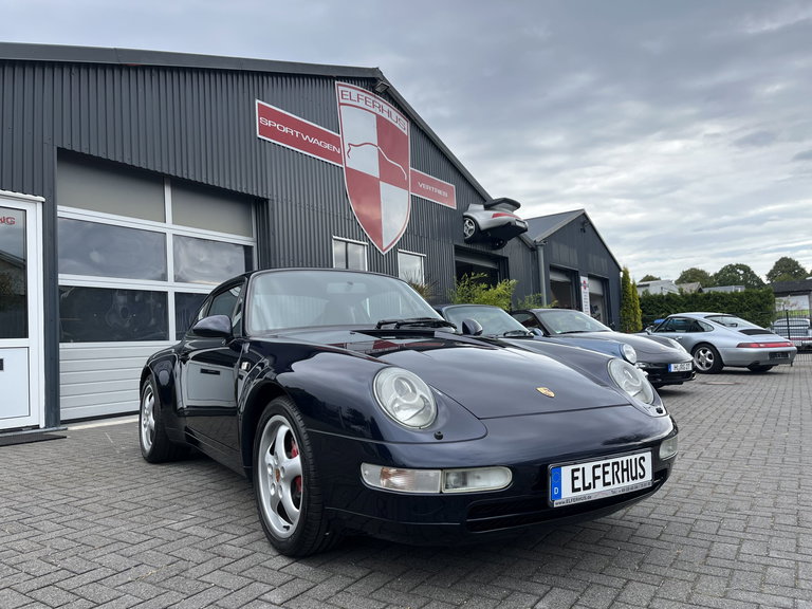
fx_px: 610
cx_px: 406
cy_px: 304
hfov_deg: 67.3
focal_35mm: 26
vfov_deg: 53.1
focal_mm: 5.1
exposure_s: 1/878
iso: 50
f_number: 1.6
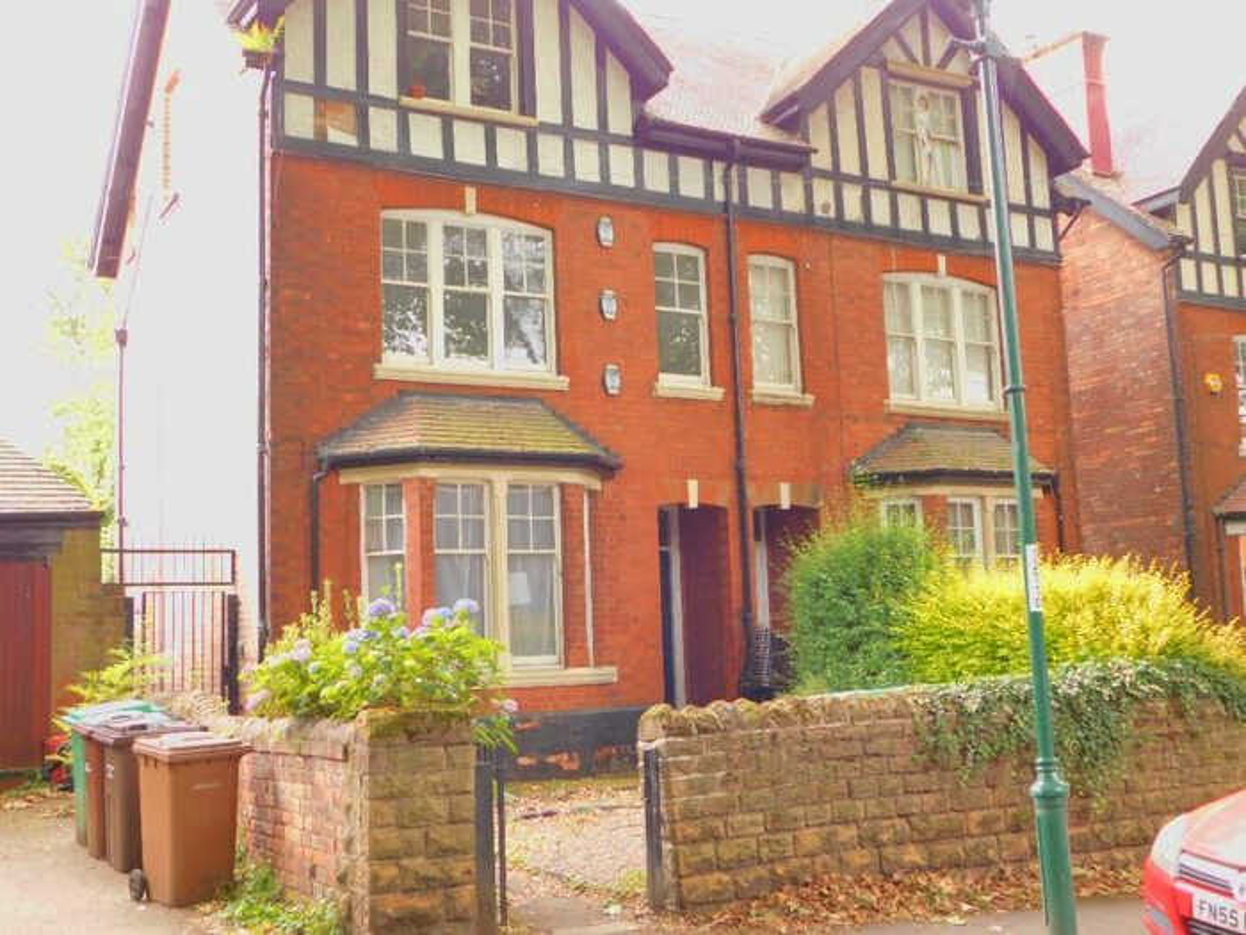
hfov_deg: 46.8
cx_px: 623
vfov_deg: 36.0
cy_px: 468
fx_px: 1440
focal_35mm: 40
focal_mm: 7.1
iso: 250
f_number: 3.6
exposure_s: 1/30
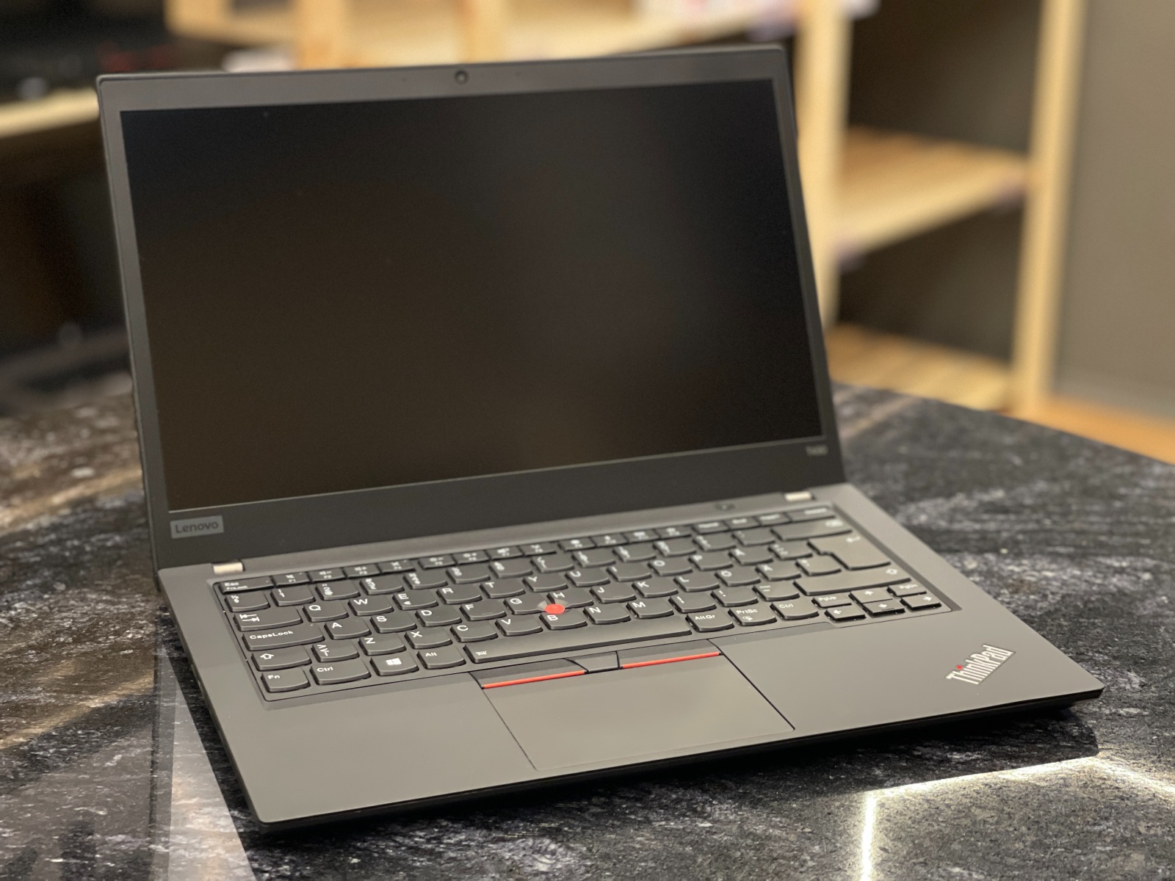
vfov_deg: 22.9
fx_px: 2172
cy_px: 440
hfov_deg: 30.3
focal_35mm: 64
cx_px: 588
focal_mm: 7.5
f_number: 2.2
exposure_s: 1/40
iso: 320
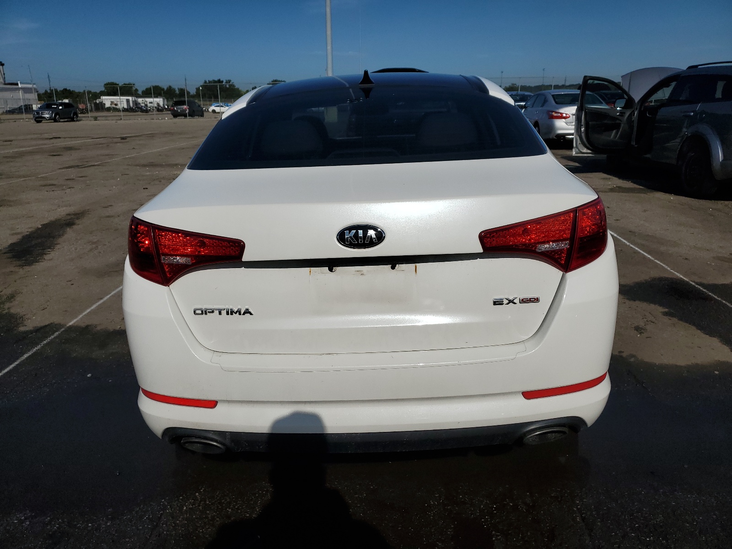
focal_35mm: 26
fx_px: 550
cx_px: 366
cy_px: 274
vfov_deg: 53.1
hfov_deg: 67.3
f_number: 1.5
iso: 52
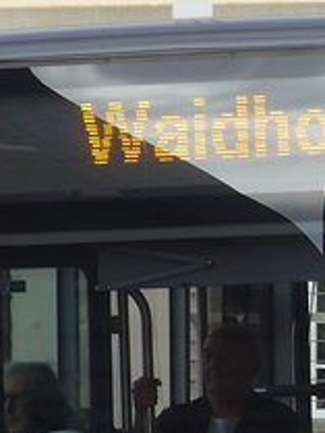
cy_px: 302
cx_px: 509
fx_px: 7391
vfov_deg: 3.4
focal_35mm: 591
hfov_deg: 2.5
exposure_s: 1/250
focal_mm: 20.4
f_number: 4.8
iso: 80
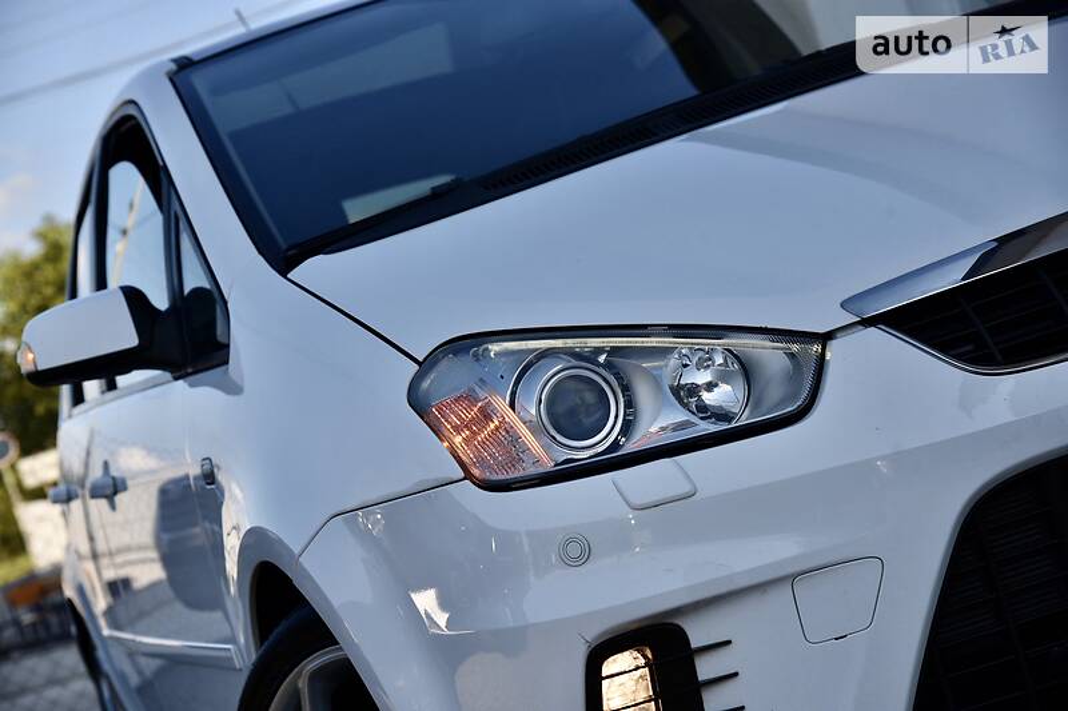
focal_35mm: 82
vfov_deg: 16.6
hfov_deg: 24.8
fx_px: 2432
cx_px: 534
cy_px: 356
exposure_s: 1/640
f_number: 6.3
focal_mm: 82
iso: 200
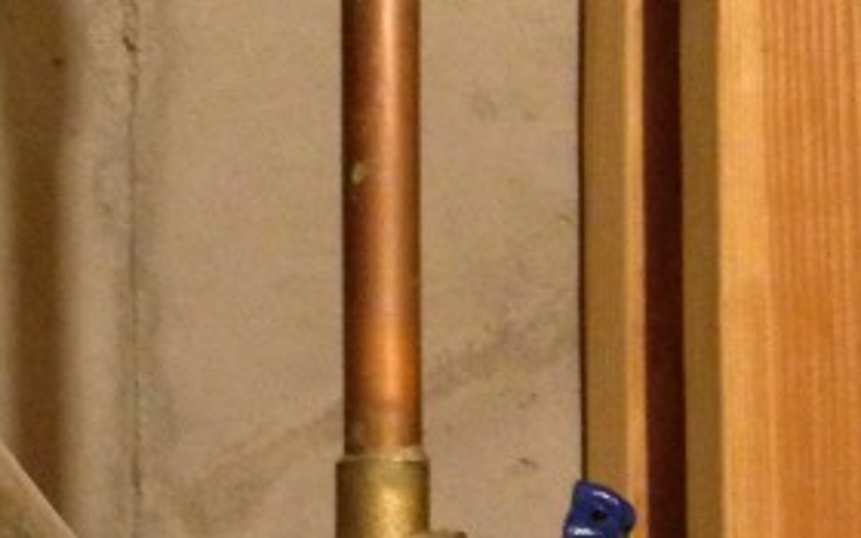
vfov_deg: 10.1
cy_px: 618
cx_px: -132
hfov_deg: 15.8
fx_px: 3004
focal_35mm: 128
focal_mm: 4.12
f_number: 2.4
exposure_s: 1/17
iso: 400
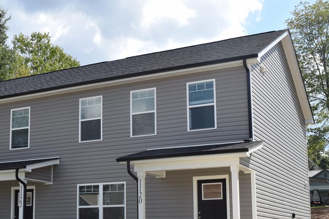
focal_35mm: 61
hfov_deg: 32.4
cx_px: 91
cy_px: 161
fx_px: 557
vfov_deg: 22.1
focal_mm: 22
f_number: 10
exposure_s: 1/400
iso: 200
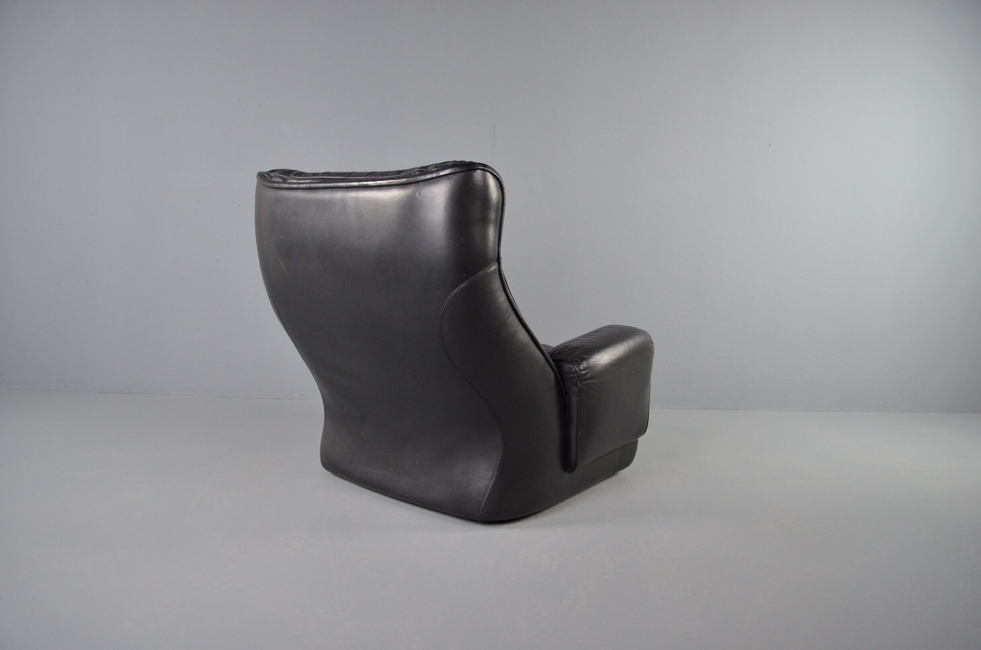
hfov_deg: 67.5
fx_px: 734
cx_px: 490
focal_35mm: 27
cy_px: 325
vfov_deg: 47.7
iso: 1250
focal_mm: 18
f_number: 3.5
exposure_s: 1/125
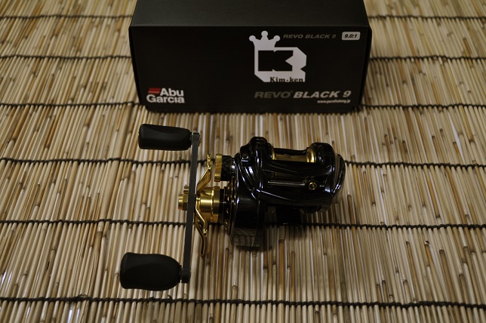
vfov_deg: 28.0
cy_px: 162
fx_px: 647
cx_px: 243
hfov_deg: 41.2
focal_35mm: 48
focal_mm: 32
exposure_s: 1/60
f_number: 4.8
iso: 450
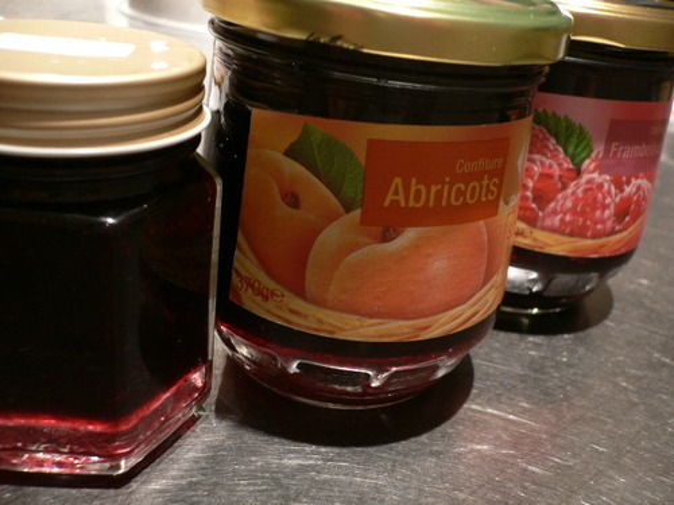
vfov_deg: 40.7
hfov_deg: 52.6
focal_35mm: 35
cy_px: 252
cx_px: 337
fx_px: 681
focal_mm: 5.8
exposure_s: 1/8
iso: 100
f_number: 2.8
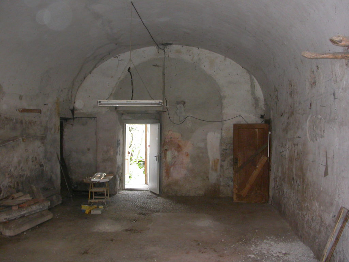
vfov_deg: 37.7
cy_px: 131
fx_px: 383
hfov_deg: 49.0
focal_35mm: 38
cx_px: 174
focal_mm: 7.85
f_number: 2.6
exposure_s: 1/60
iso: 200
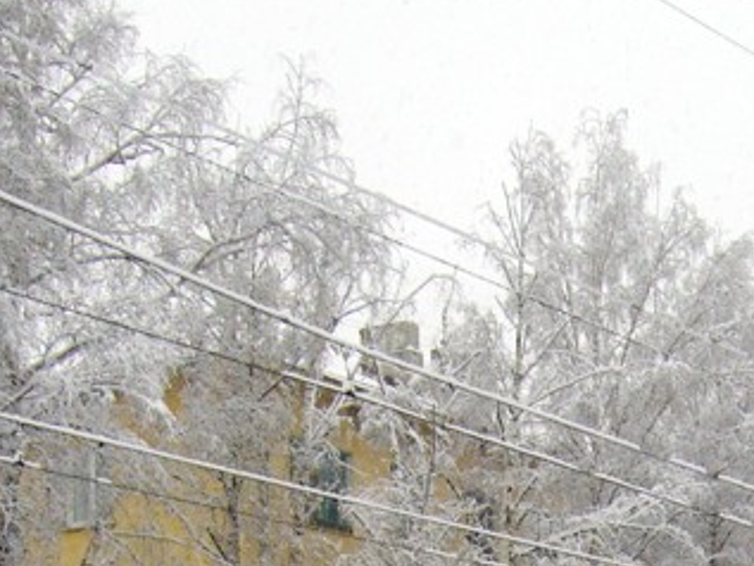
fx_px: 2462
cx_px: 683
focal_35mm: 113
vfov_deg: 12.5
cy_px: 842
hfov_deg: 17.2
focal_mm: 5.8
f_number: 5.6
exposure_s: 1/160
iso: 80
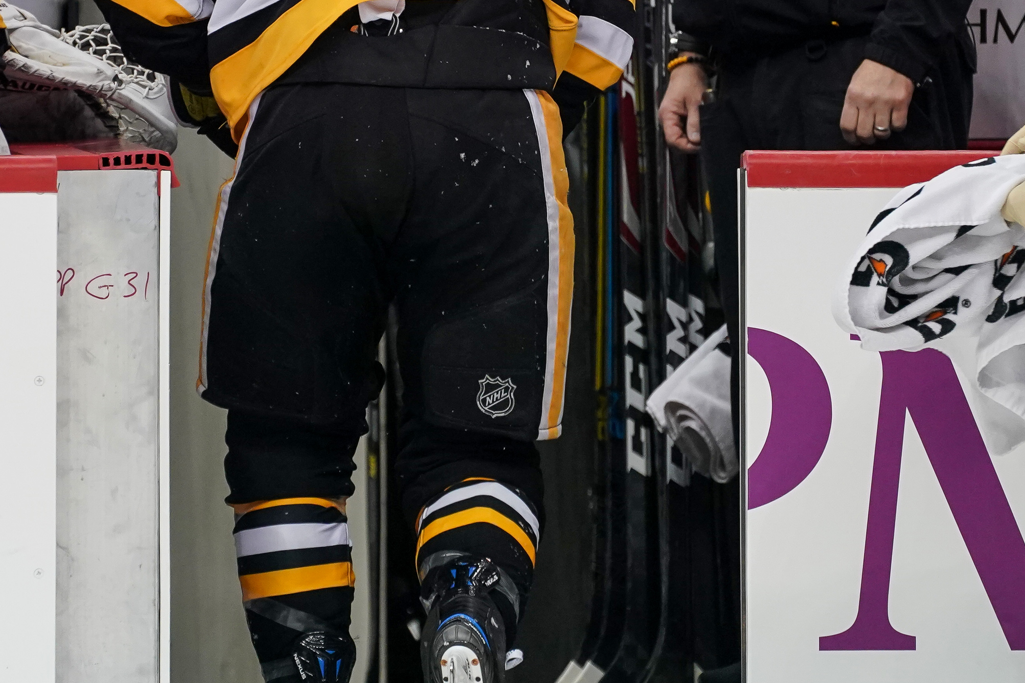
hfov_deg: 2.9
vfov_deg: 1.9
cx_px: 496
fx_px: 20128
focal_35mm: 707
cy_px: 49
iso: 2500
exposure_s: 1/1000
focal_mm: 318
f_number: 5.6
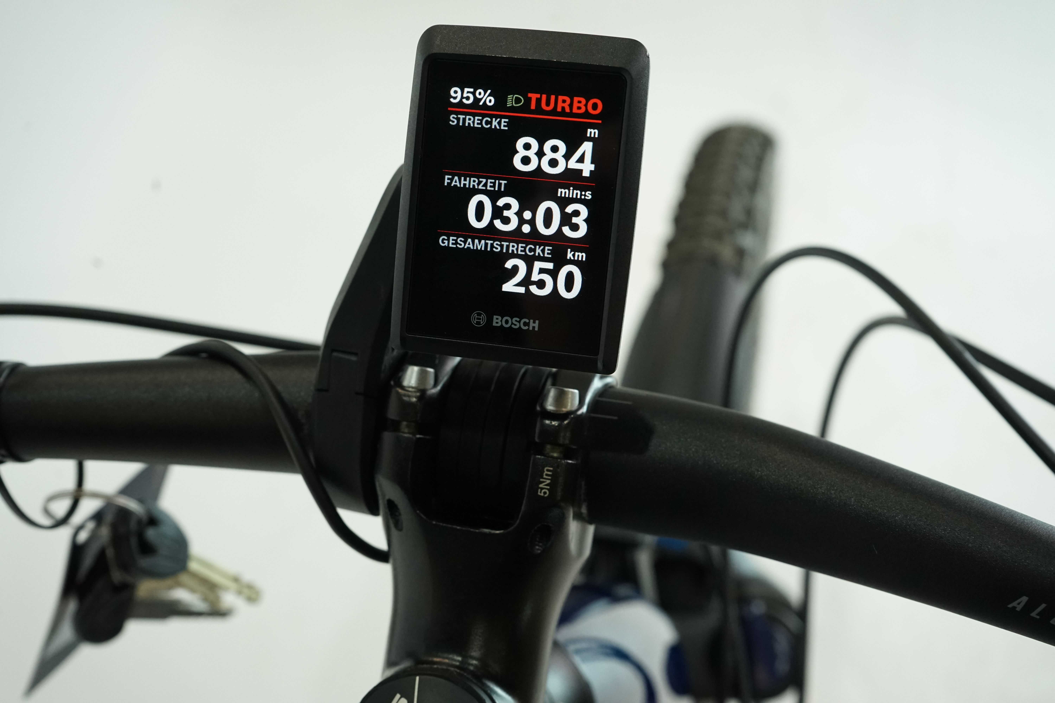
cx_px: 528
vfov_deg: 33.4
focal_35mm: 40
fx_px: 1172
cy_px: 352
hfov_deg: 48.5
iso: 2500
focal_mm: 40
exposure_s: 1/200
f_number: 7.1
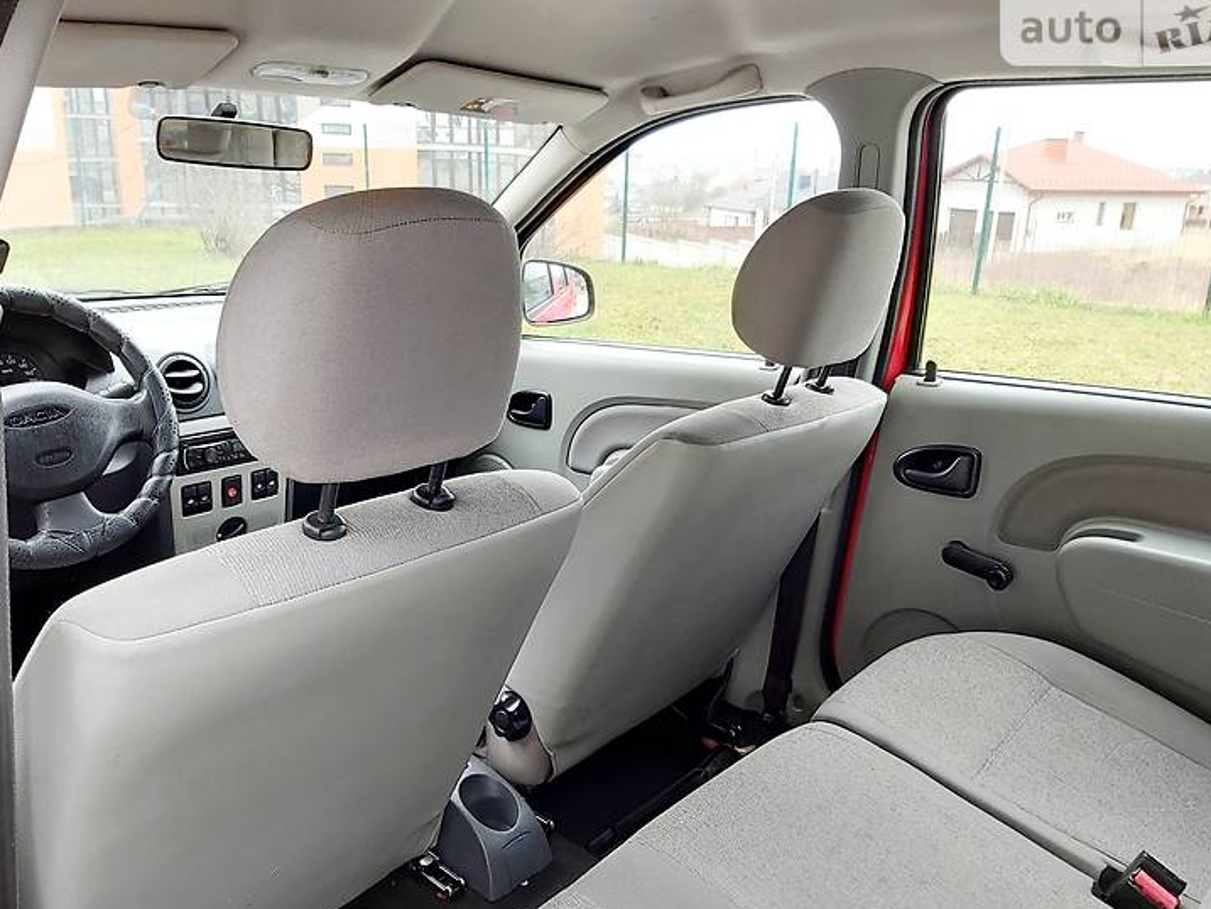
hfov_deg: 61.6
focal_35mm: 29
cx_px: 593
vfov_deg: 48.2
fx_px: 1015
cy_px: 480
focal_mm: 3.9
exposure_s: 1/100
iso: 100
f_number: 1.7
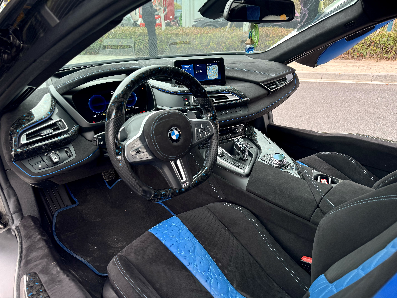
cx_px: 198
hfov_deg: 71.6
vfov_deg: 56.8
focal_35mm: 24
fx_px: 275
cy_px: 149
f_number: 1.78
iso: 64
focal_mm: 6.76
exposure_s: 1/121
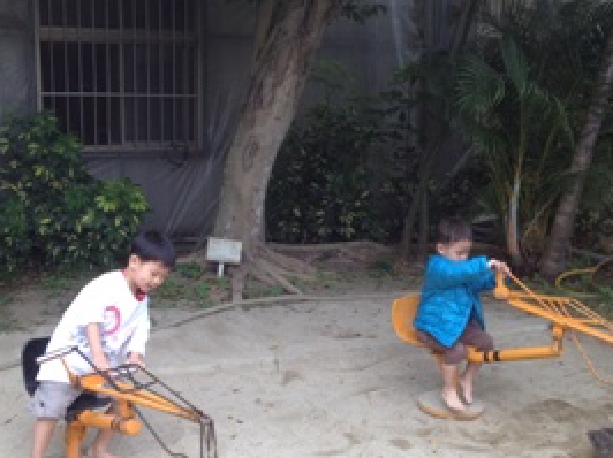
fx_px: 1044
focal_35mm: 59
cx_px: 265
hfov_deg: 32.7
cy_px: 246
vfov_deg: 24.8
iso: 80
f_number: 2.4
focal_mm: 4.28
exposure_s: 1/120
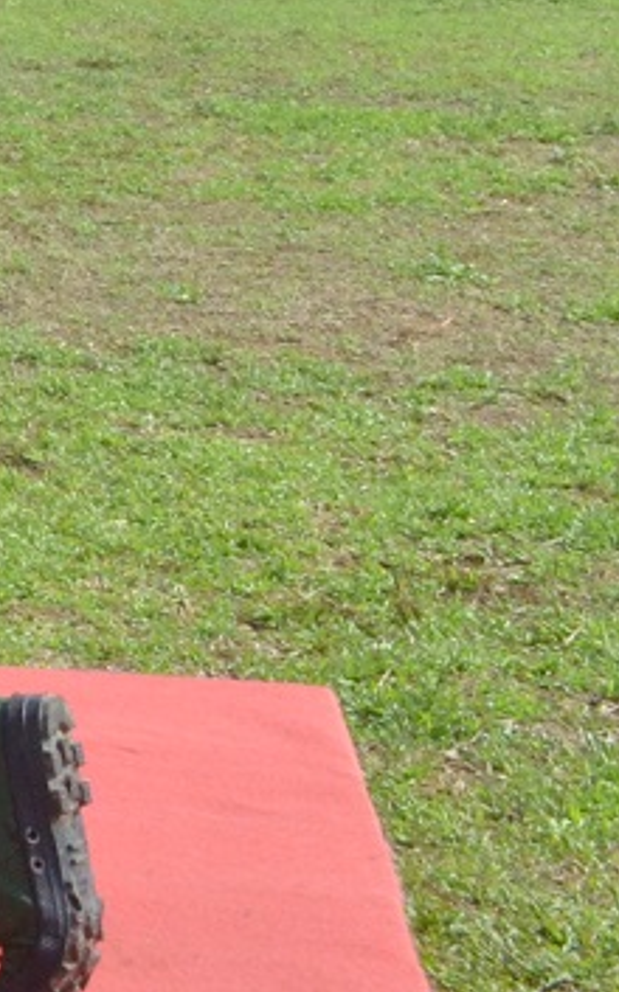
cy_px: -385
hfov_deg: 7.1
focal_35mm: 148
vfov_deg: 13.5
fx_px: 4003
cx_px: -1683
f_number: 13
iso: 800
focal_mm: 18
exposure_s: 1/640
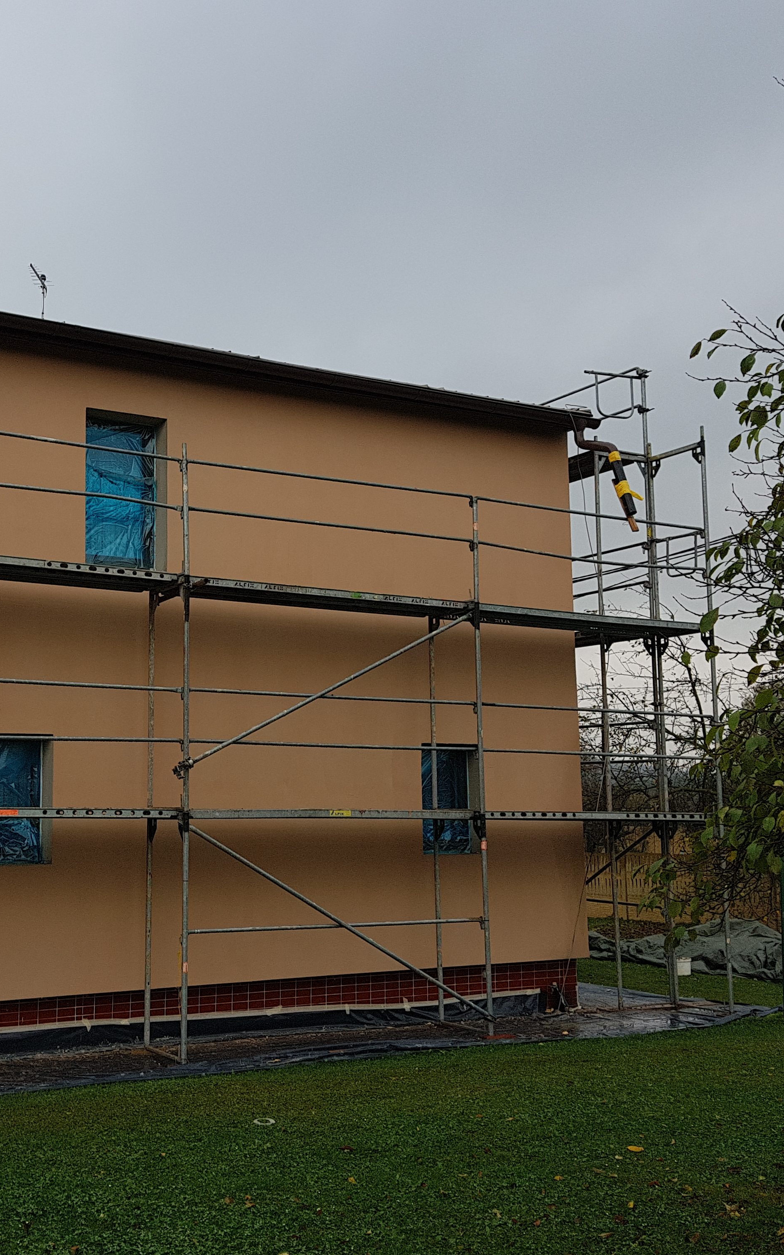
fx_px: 1265
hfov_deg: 34.0
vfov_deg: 52.7
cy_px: 631
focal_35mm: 37
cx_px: 230
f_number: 1.7
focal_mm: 4.2
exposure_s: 1/370
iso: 50
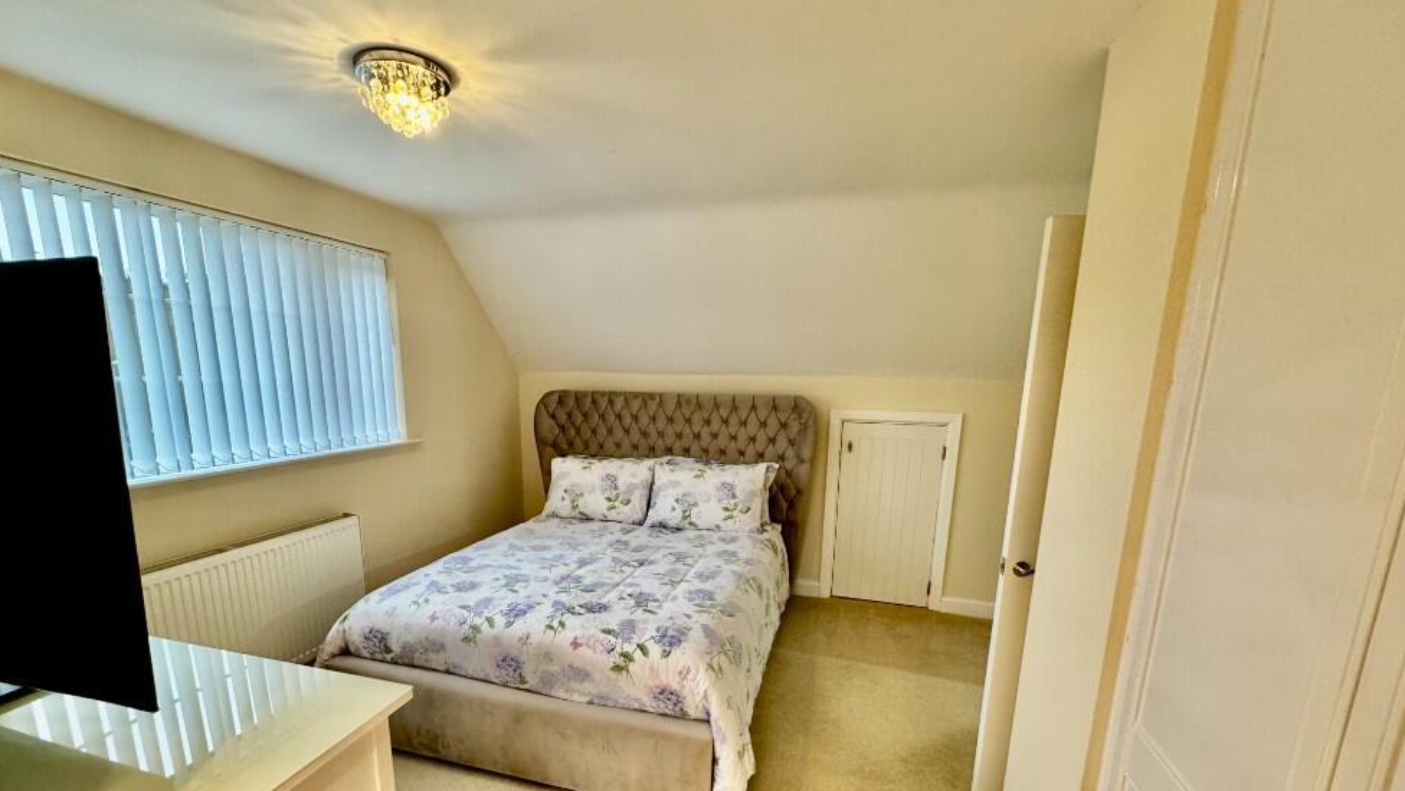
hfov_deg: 99.3
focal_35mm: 16
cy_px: 493
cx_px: 674
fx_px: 596
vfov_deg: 66.1
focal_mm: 2.22
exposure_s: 1/50
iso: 250
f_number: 2.2
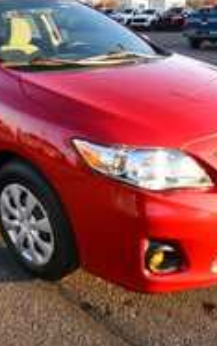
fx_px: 330
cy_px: 153
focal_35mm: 35
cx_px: 106
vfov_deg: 55.1
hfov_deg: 36.4
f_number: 5.6
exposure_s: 1/250
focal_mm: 11
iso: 280
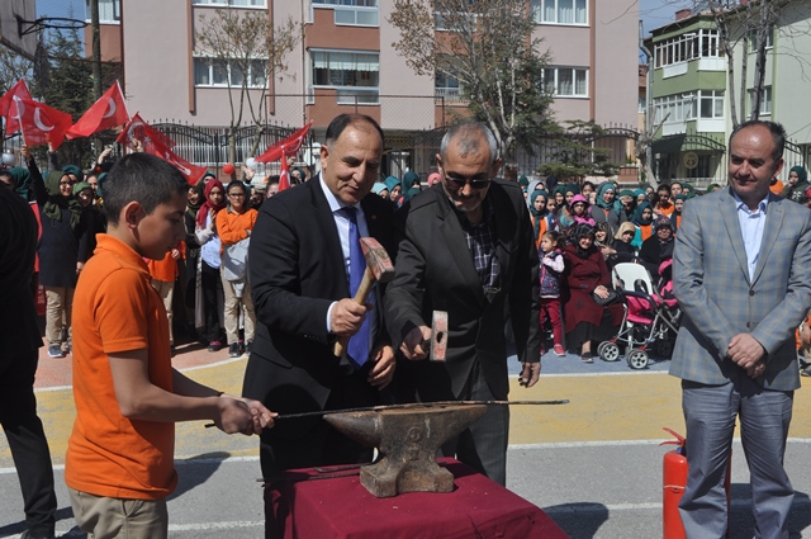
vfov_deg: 30.8
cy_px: 270
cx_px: 406
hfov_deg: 45.0
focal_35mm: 44
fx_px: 979
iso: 200
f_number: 10
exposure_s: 1/400
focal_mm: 29
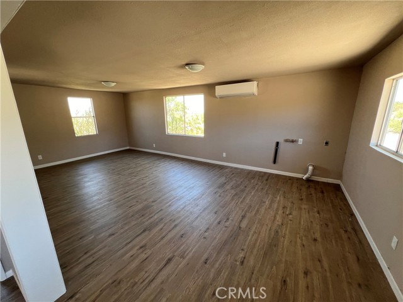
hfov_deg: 106.2
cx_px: 202
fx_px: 151
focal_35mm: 13
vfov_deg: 89.9
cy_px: 151
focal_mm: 1.57
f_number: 1.8
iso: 80
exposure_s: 1/99
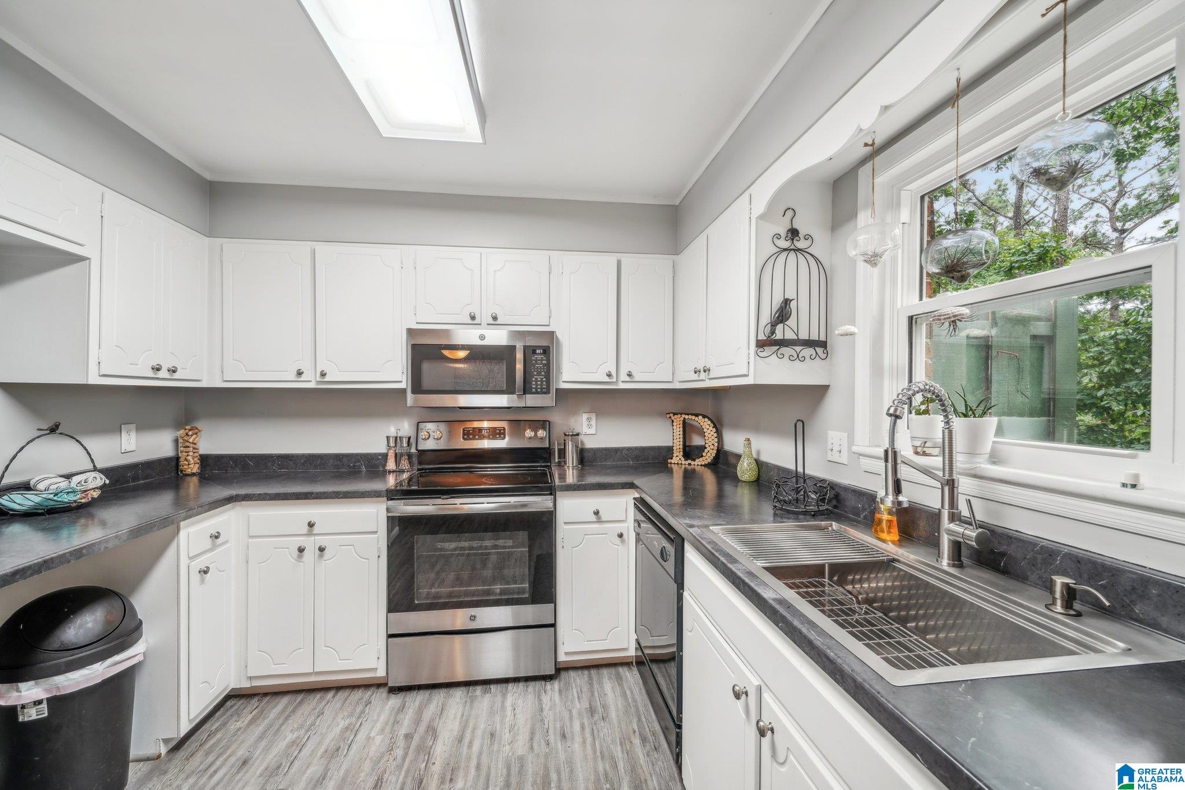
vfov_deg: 85.4
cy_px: 395
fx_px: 428
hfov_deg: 108.3
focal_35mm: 13
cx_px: 592
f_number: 8
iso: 400
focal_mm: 13
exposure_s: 1/6
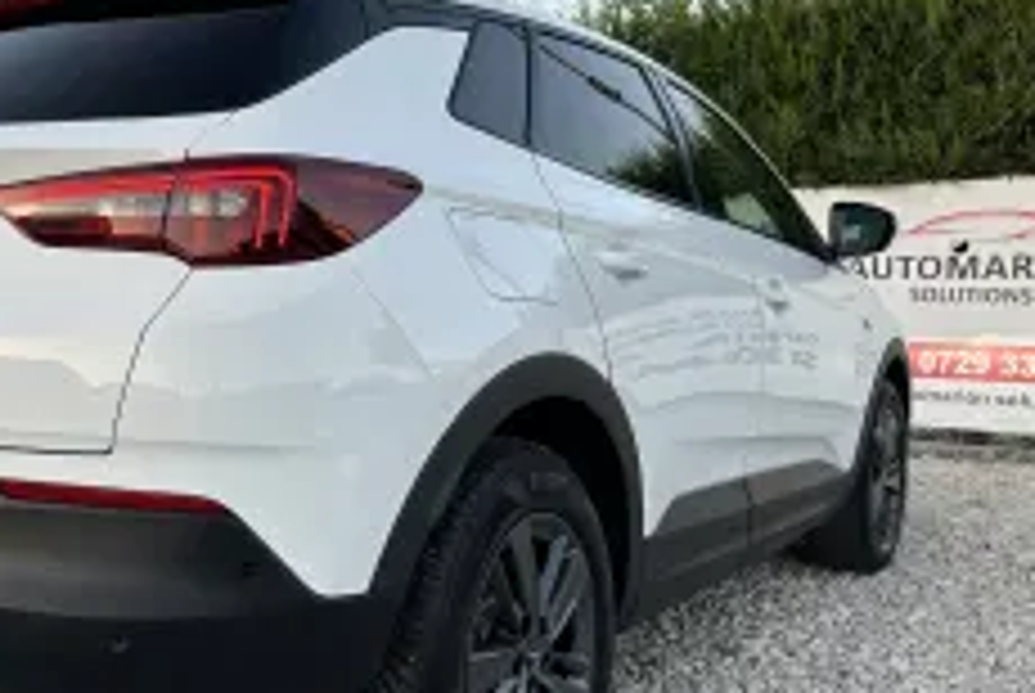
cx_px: 333
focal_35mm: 39
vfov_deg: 34.3
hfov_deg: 48.5
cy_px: 342
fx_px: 1123
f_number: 1.78
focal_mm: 6.86
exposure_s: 1/379
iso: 80
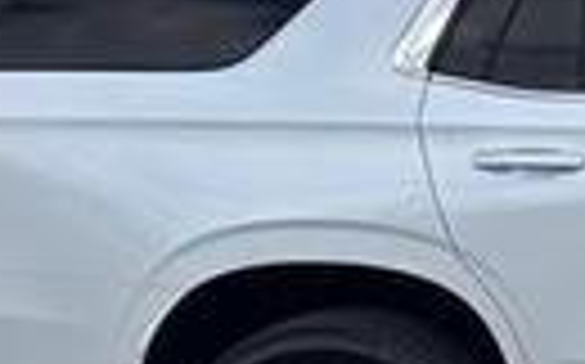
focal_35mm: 99
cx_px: 882
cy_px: 58
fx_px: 1577
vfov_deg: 13.1
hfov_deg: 18.6
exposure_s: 1/1855
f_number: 1.78
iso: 100
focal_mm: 6.76
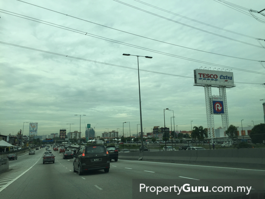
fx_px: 222
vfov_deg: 48.2
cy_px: 100
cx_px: 132
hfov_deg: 61.7
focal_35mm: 29
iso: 32
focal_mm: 4.15
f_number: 2.2
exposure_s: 1/1464
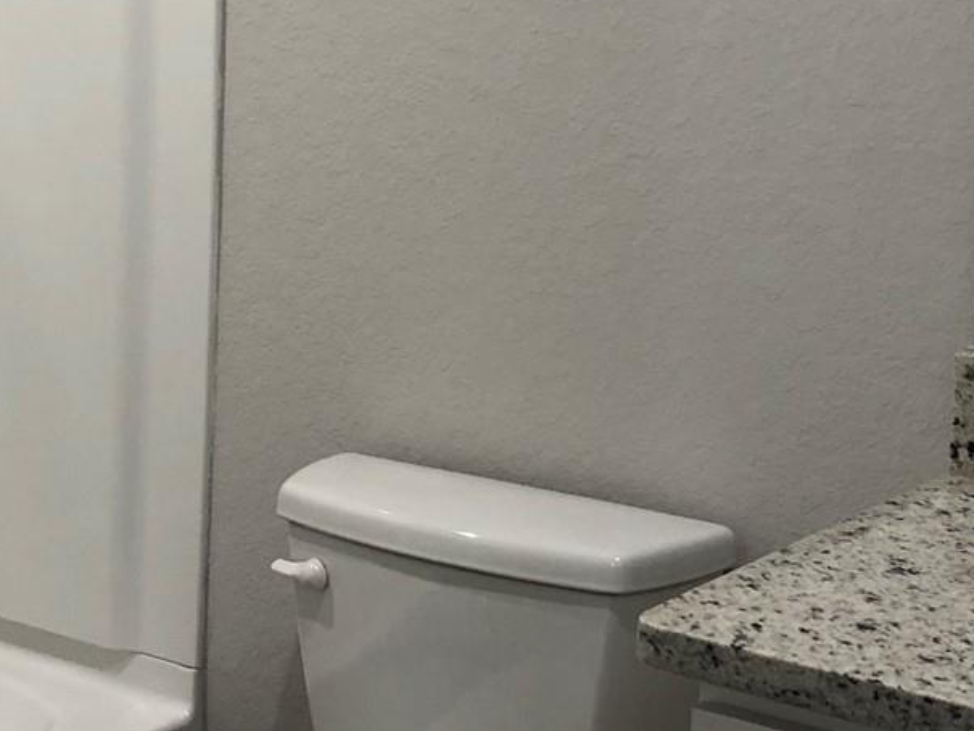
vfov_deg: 19.8
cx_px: 414
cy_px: 195
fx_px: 2083
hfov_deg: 26.3
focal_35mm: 74
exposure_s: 1/30
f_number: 1.8
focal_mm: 3.99
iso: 32
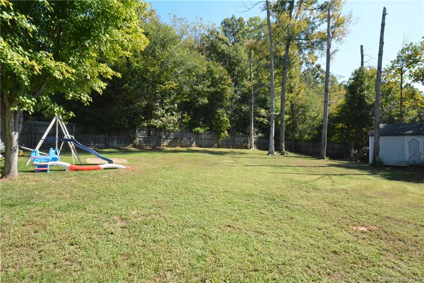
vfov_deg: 63.2
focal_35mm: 20
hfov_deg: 85.4
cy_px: 142
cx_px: 212
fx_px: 230
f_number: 13
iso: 6400
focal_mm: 13
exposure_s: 1/1600
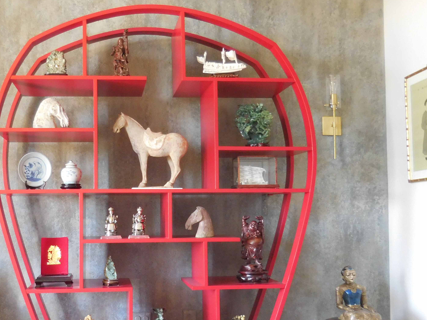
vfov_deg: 35.0
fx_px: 506
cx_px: 147
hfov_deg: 45.2
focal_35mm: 41
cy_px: 198
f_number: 3.3
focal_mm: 4.5
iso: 400
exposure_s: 1/10
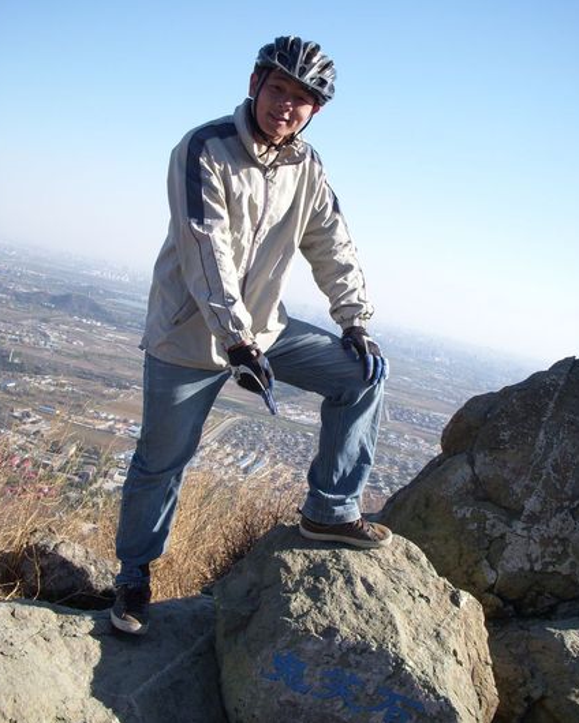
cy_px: 374
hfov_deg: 35.7
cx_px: 292
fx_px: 900
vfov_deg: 43.8
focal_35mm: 42
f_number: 3.3
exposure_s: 1/640
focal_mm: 6.3
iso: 100
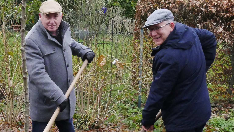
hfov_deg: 20.7
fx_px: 627
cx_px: 22
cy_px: 99
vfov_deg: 12.0
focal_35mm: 101
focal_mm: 22
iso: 6400
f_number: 7.1
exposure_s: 1/320
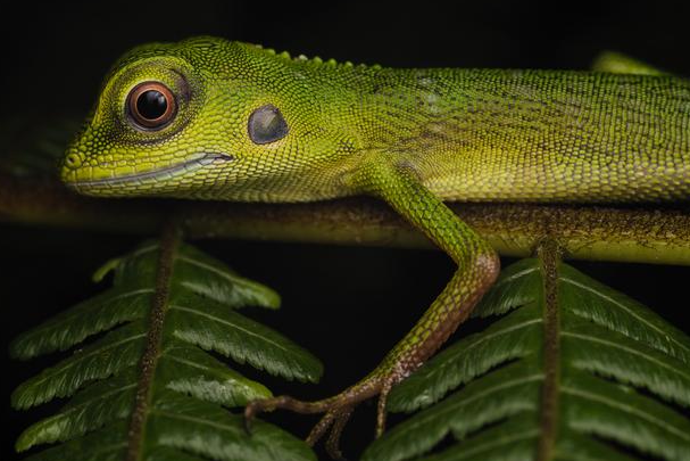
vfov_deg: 18.2
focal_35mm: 75
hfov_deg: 27.0
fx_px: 1438
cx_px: 354
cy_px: 215
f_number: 11
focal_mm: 65
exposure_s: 1/250
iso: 100
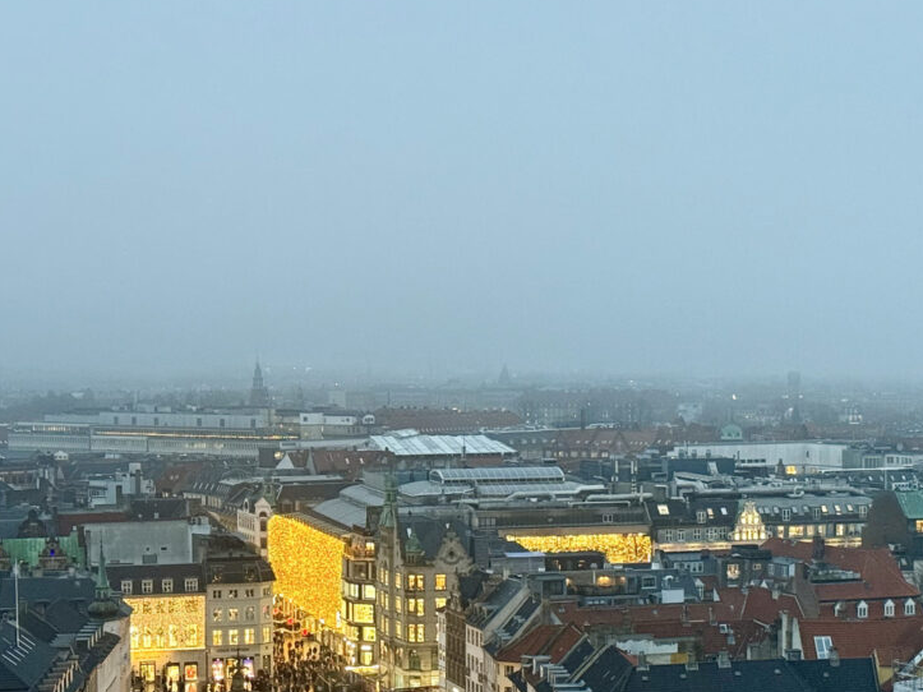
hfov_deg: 28.3
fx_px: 1813
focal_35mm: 68
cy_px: 481
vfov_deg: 21.5
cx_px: 651
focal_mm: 6.76
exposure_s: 1/33
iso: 250
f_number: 1.78
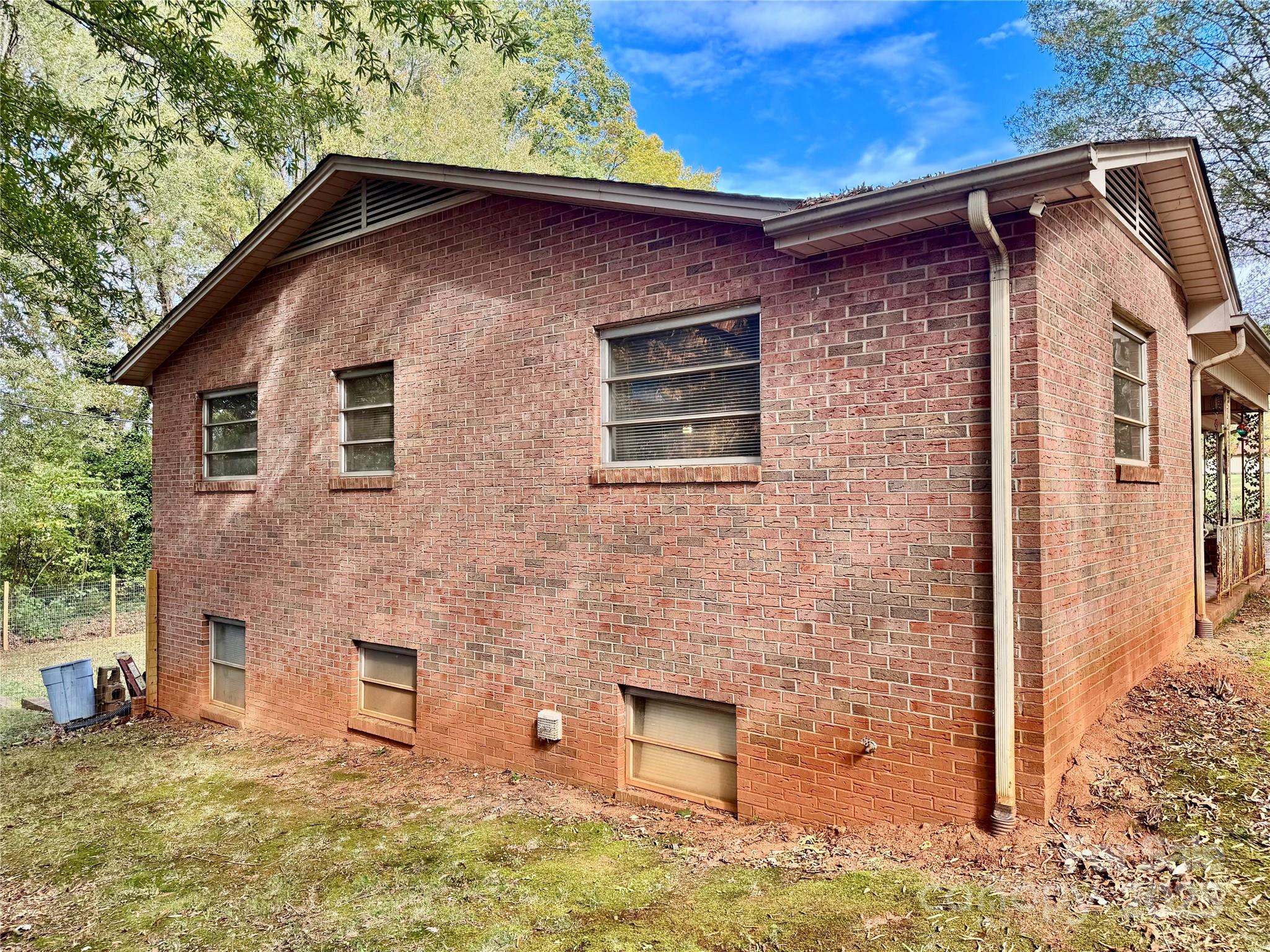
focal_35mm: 24
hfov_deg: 71.6
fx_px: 881
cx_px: 635
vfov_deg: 56.8
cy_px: 476
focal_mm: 6.76
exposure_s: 1/290
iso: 80
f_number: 1.78
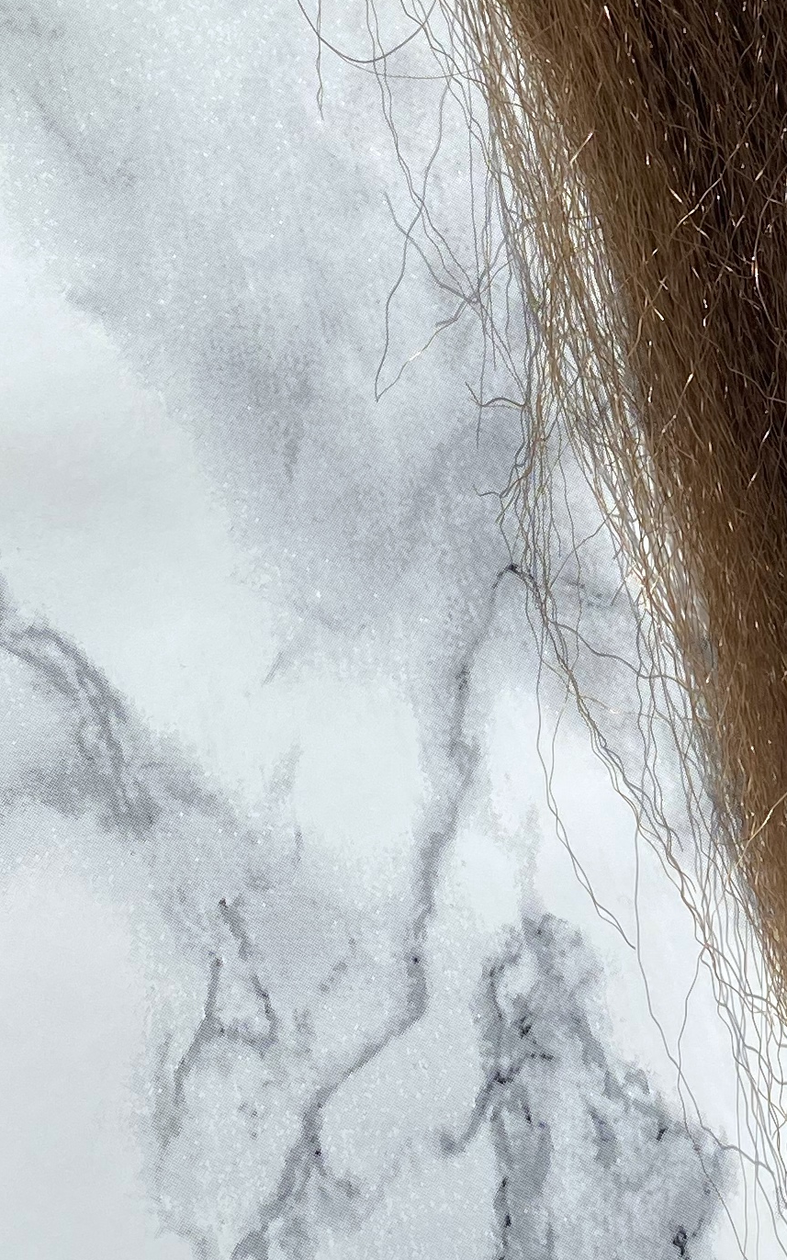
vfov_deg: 24.7
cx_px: 740
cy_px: 97
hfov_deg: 15.9
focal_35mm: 81
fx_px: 2781
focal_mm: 4.25
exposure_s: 1/3040
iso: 32
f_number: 1.8
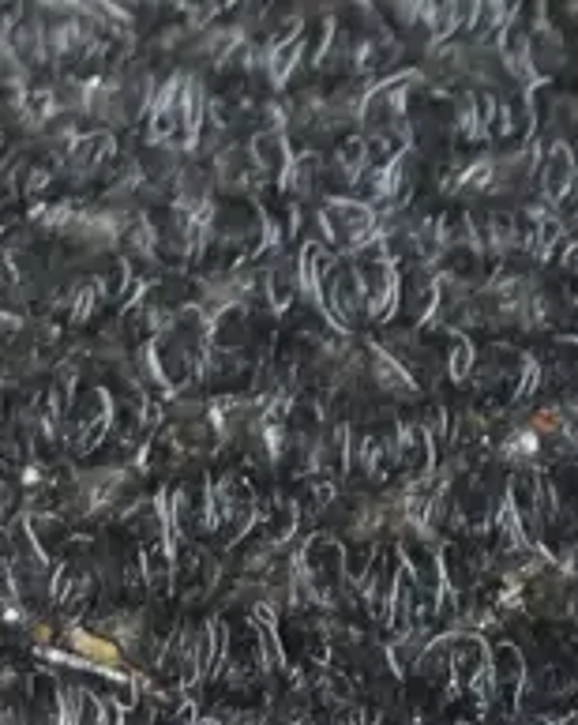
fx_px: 3105
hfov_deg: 10.3
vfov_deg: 10.7
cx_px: -280
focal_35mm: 145
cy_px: -1187
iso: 1000
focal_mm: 14
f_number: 3.5
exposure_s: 1/60
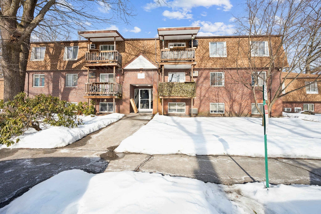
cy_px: 107
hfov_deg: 104.3
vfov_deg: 81.2
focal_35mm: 14
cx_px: 160
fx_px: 125
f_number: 8
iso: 100
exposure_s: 1/80
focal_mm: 14
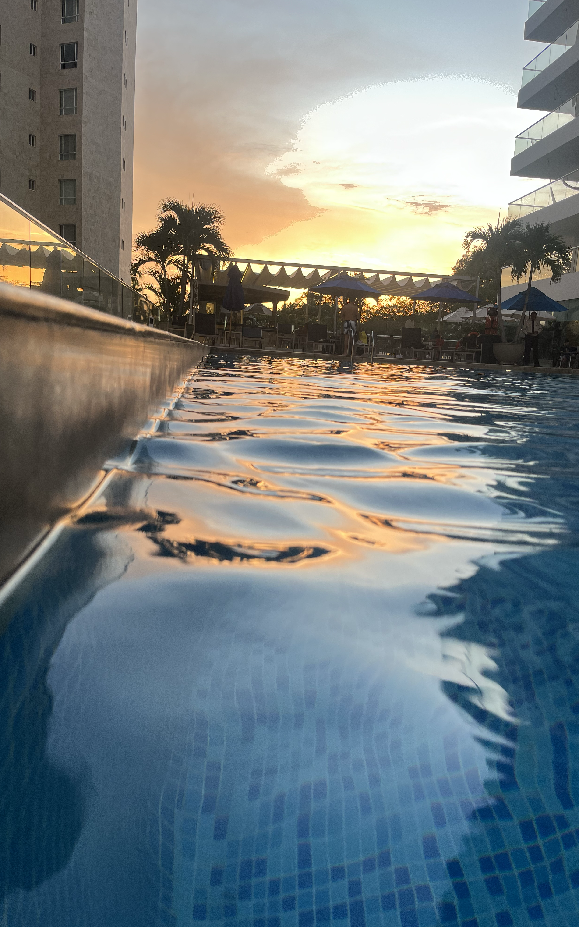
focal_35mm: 28
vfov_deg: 66.5
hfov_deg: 44.5
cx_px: 302
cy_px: 465
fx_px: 707
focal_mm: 5.1
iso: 64
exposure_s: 1/172
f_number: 1.6
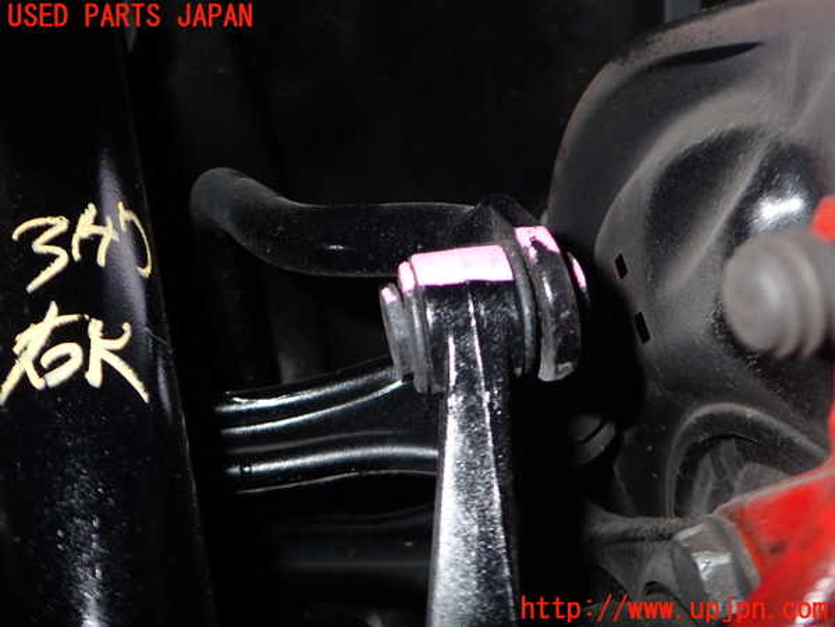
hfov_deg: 60.0
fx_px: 724
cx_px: 418
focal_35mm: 30
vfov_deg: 46.8
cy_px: 314
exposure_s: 1/30
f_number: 6.3
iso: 200
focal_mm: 5.4
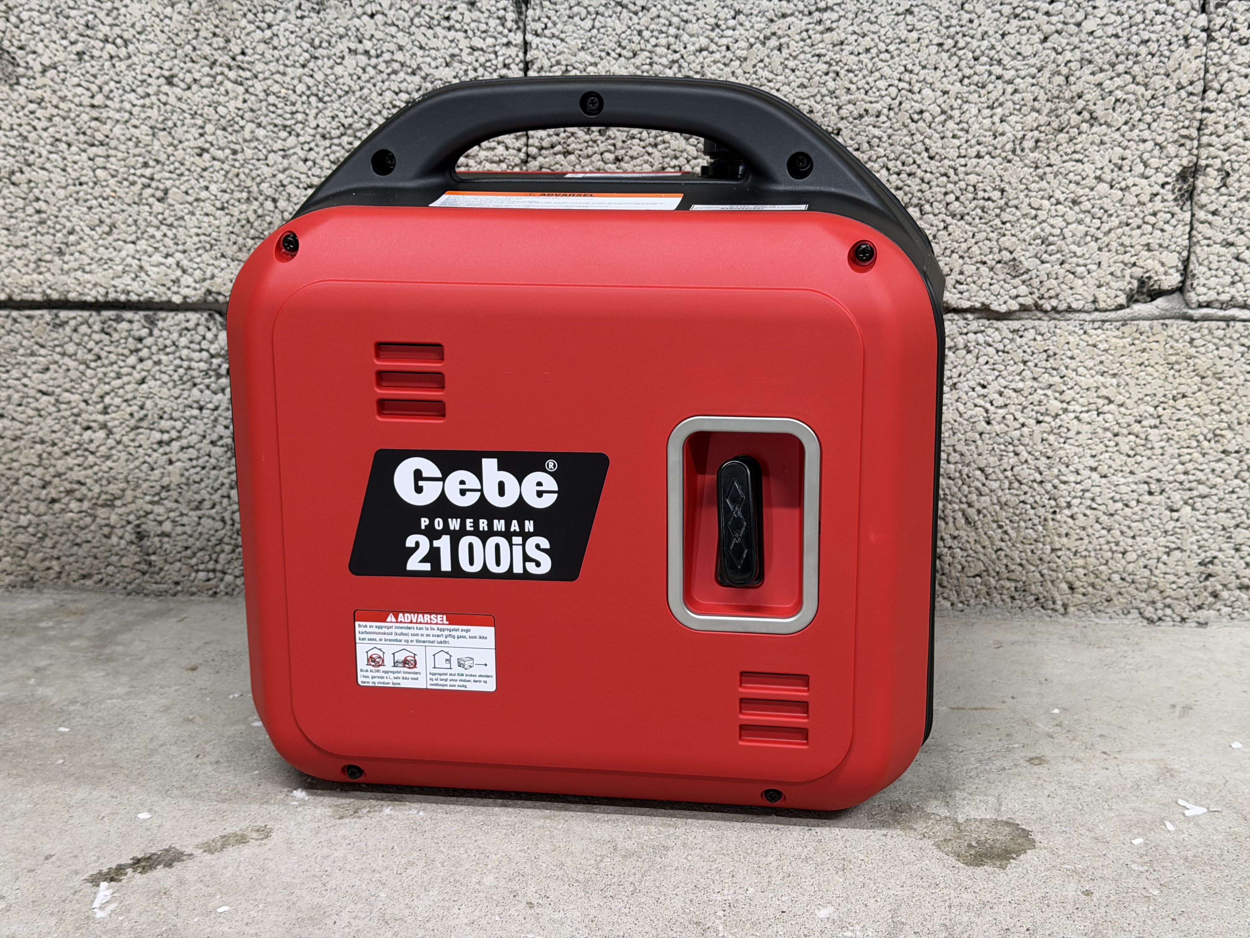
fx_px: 1733
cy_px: 469
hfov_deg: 39.7
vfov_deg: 30.3
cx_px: 625
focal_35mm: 48
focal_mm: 6.76
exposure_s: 1/50
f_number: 1.78
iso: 125
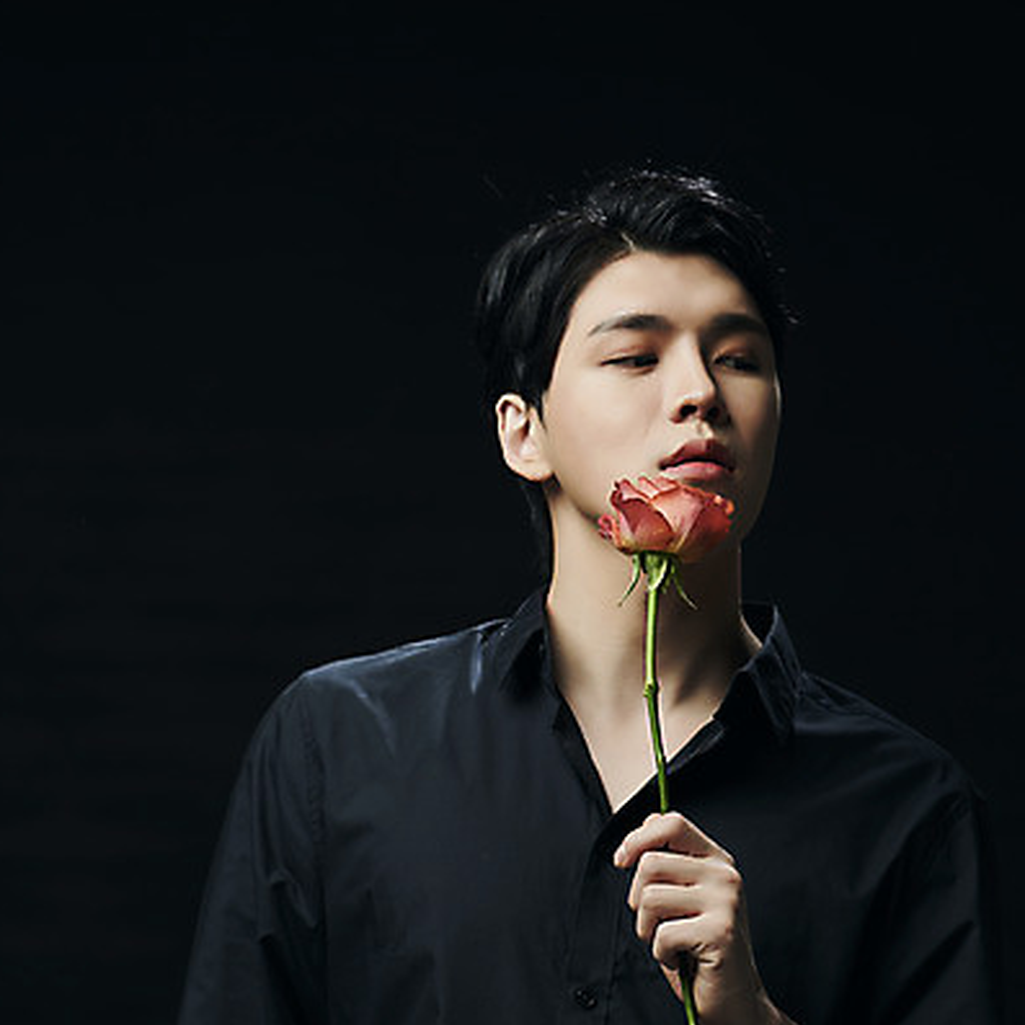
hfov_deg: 13.3
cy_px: 511
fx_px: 4389
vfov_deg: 13.3
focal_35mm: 131
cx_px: 487
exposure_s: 1/125
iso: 64
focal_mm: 102
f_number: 4
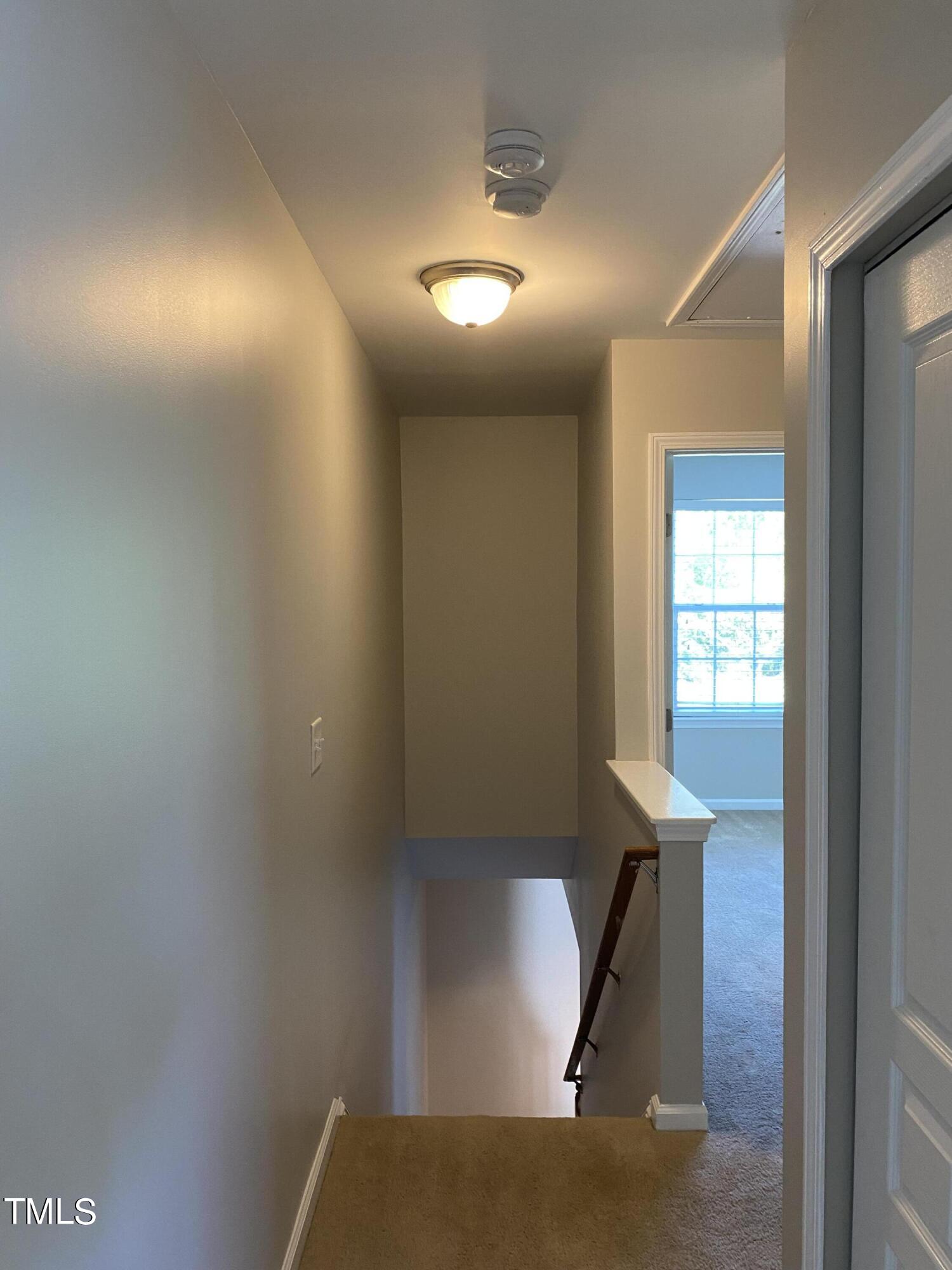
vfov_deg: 67.3
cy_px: 635
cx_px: 476
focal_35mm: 26
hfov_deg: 53.1
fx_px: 953
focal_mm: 4.25
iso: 160
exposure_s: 1/60
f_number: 1.8
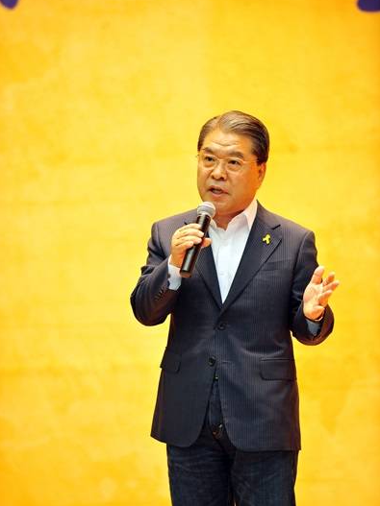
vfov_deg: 9.0
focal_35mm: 219
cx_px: 190
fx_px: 3207
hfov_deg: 6.8
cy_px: 274
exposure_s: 1/125
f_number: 5
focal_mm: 200
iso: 1250
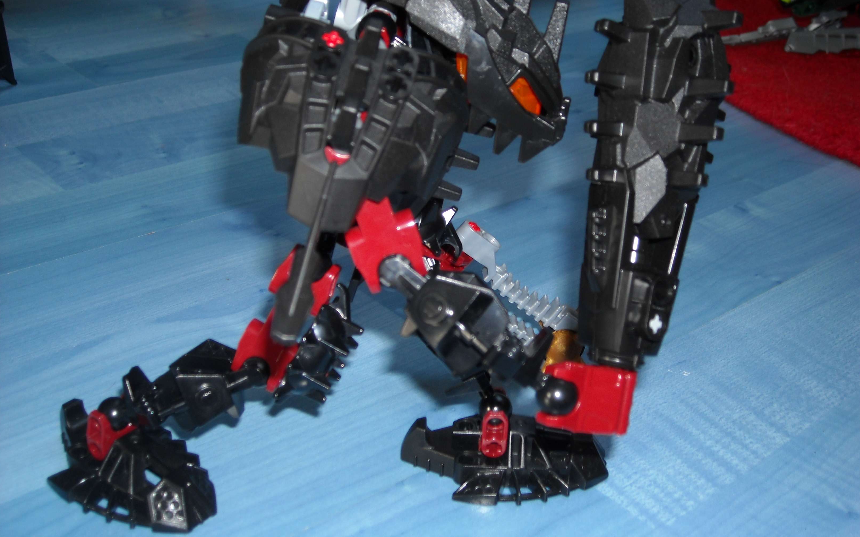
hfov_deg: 42.6
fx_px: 1102
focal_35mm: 47
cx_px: 430
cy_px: 240
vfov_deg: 27.4
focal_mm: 7.1
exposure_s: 1/60
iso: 64
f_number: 3.1
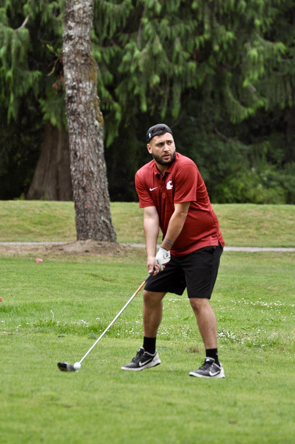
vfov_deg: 8.1
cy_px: 222
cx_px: 148
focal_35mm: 255
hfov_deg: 5.4
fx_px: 3142
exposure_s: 1/1000
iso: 640
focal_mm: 170
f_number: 5
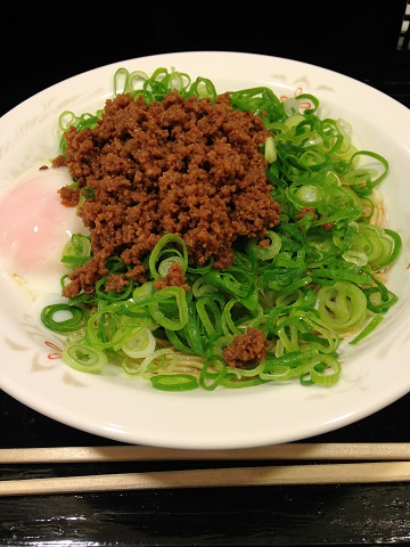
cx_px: 205
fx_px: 521
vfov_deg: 55.4
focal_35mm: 33
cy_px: 274
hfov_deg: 42.9
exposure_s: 1/20
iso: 80
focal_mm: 4.12
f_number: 2.4
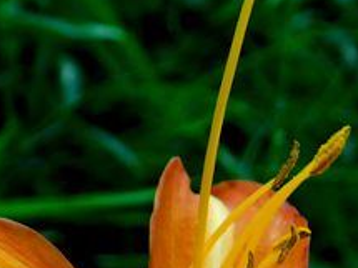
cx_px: 178
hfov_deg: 13.3
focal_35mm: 149
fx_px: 1540
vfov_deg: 9.5
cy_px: 469
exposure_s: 1/30
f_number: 3.6
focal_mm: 7.1
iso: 125
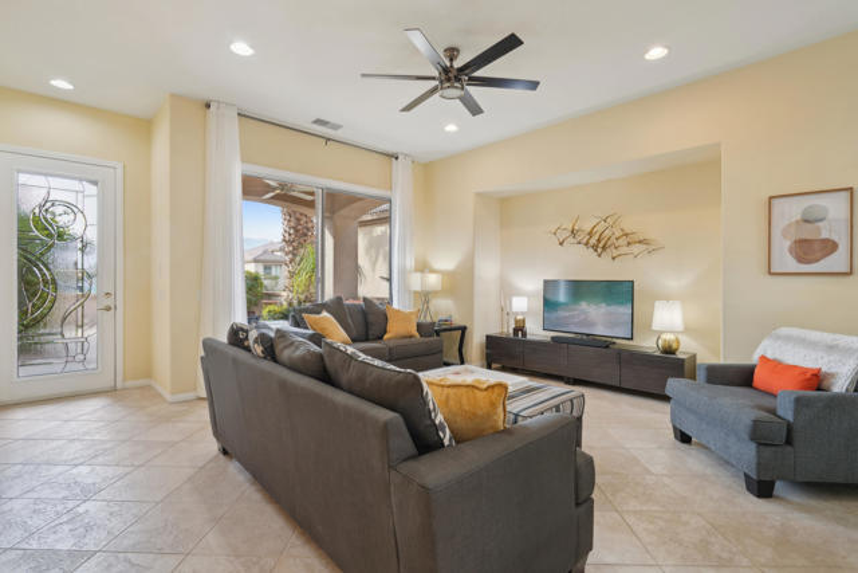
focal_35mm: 16
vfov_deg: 73.8
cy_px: 286
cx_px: 429
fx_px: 381
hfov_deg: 96.7
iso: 400
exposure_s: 1/15
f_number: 8
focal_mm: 16
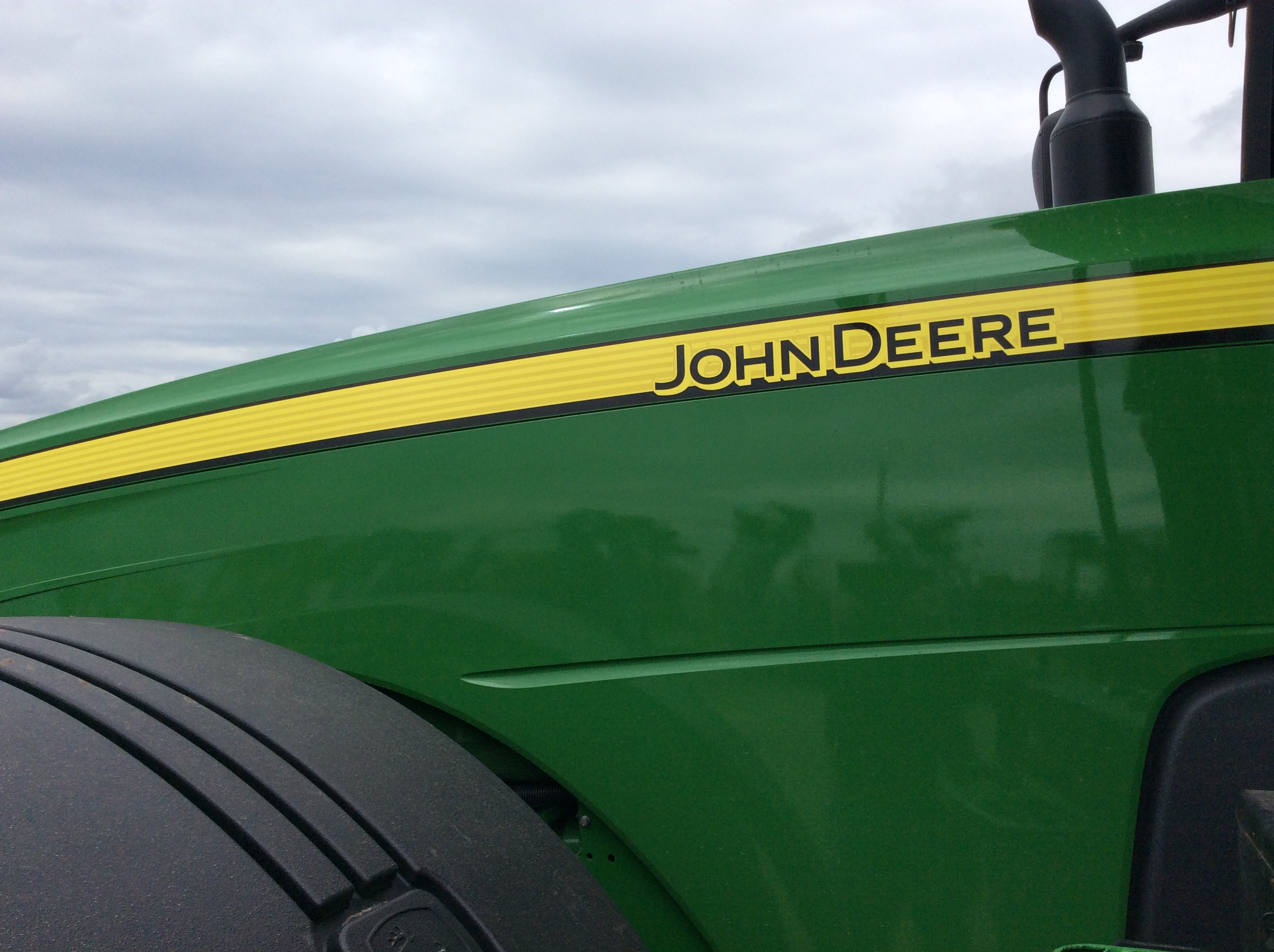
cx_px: 637
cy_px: 476
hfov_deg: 56.9
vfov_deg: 44.1
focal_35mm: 32
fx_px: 1176
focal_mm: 3.3
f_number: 2.4
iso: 32
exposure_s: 1/1908
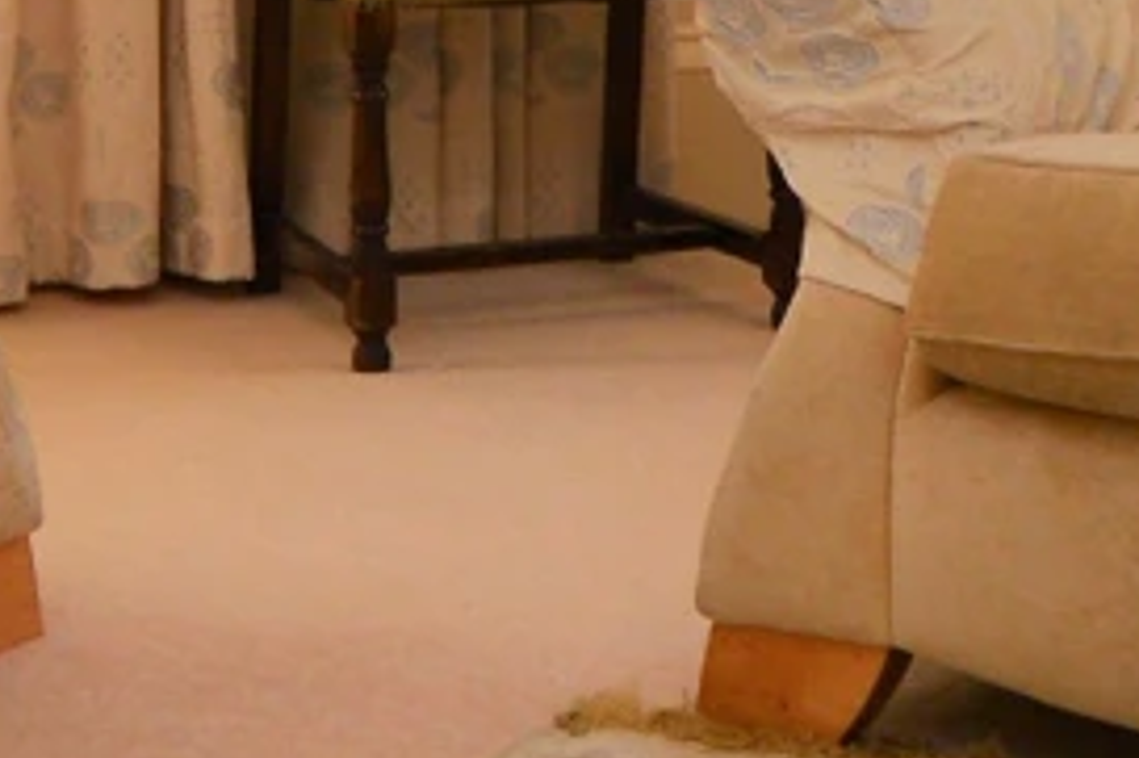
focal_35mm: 127
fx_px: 4016
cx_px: 934
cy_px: -678
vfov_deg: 10.1
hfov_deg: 16.0
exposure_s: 1/125
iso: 100
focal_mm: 12
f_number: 5.6
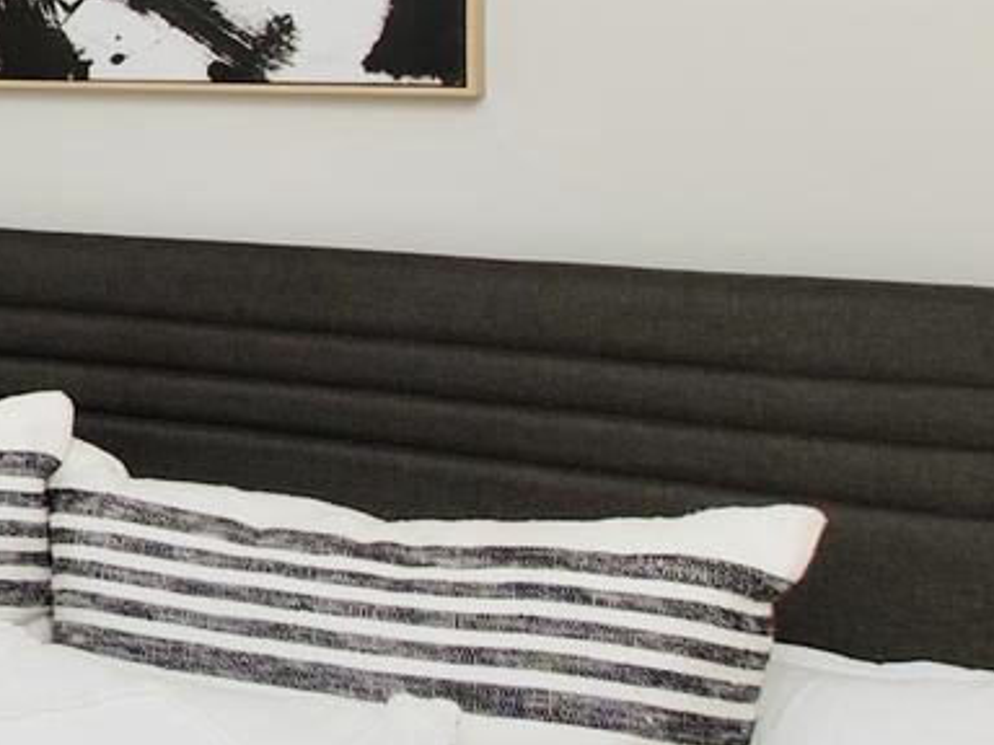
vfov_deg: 18.4
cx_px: -973
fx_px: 2211
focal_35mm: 77
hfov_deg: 17.9
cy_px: -71
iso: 400
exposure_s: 1/200
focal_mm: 10
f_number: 7.1
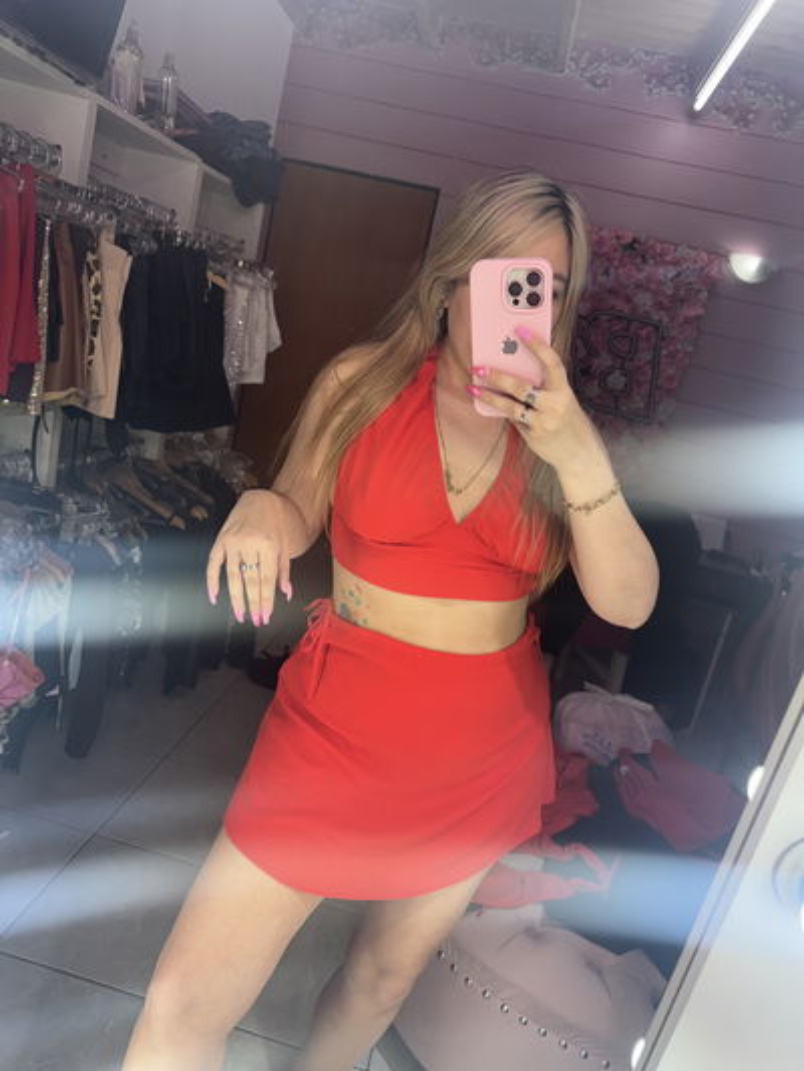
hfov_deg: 56.8
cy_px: 536
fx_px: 743
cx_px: 402
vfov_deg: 71.6
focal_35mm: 24
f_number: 1.78
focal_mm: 6.76
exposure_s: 1/166
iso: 64
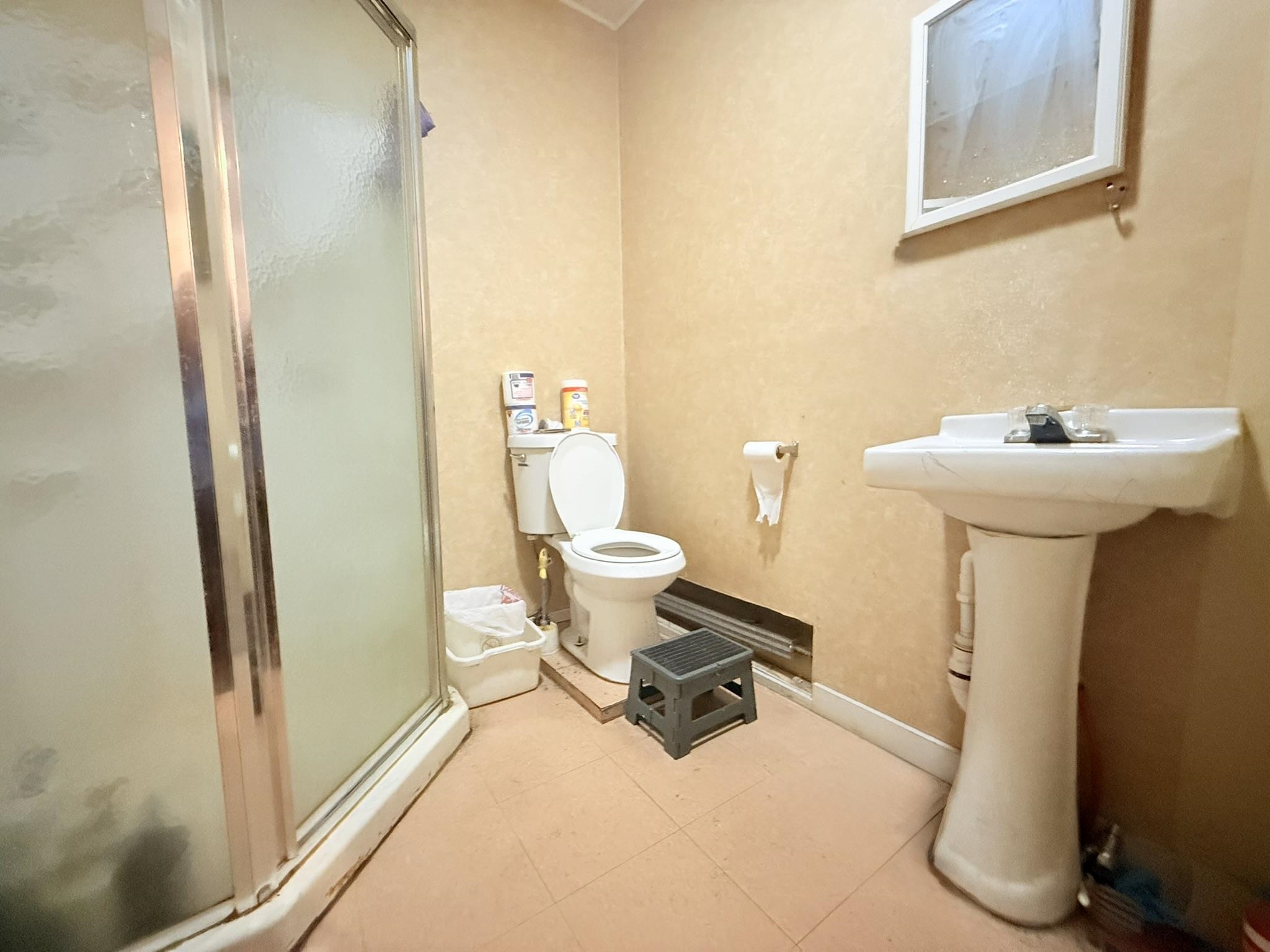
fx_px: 514
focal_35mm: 14
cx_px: 635
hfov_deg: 102.1
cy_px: 476
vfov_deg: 85.7
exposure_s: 1/40
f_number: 2.2
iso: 1000
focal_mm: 2.22
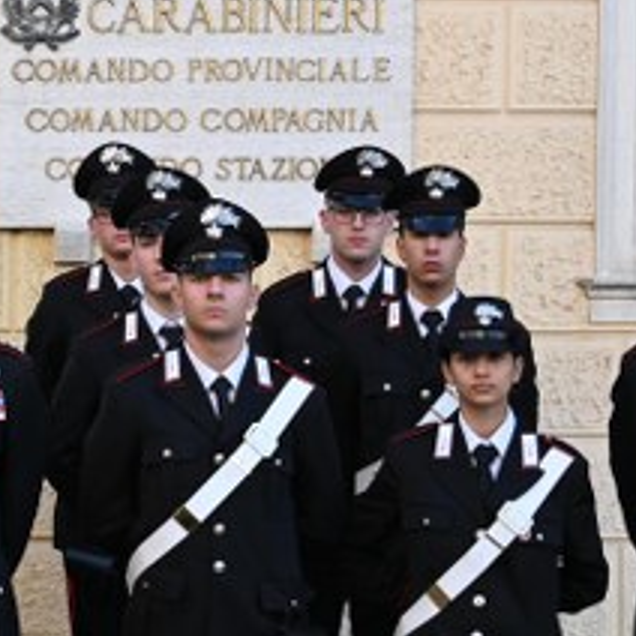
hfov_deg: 13.8
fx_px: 2553
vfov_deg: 14.2
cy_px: 382
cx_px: -123
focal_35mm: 123
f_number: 4.5
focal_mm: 25.5
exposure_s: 1/250
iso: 200
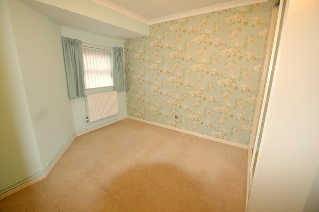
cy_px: 106
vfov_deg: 77.2
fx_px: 133
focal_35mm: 15
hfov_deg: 100.4
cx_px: 160
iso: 800
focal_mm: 10
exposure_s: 1/60
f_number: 3.5
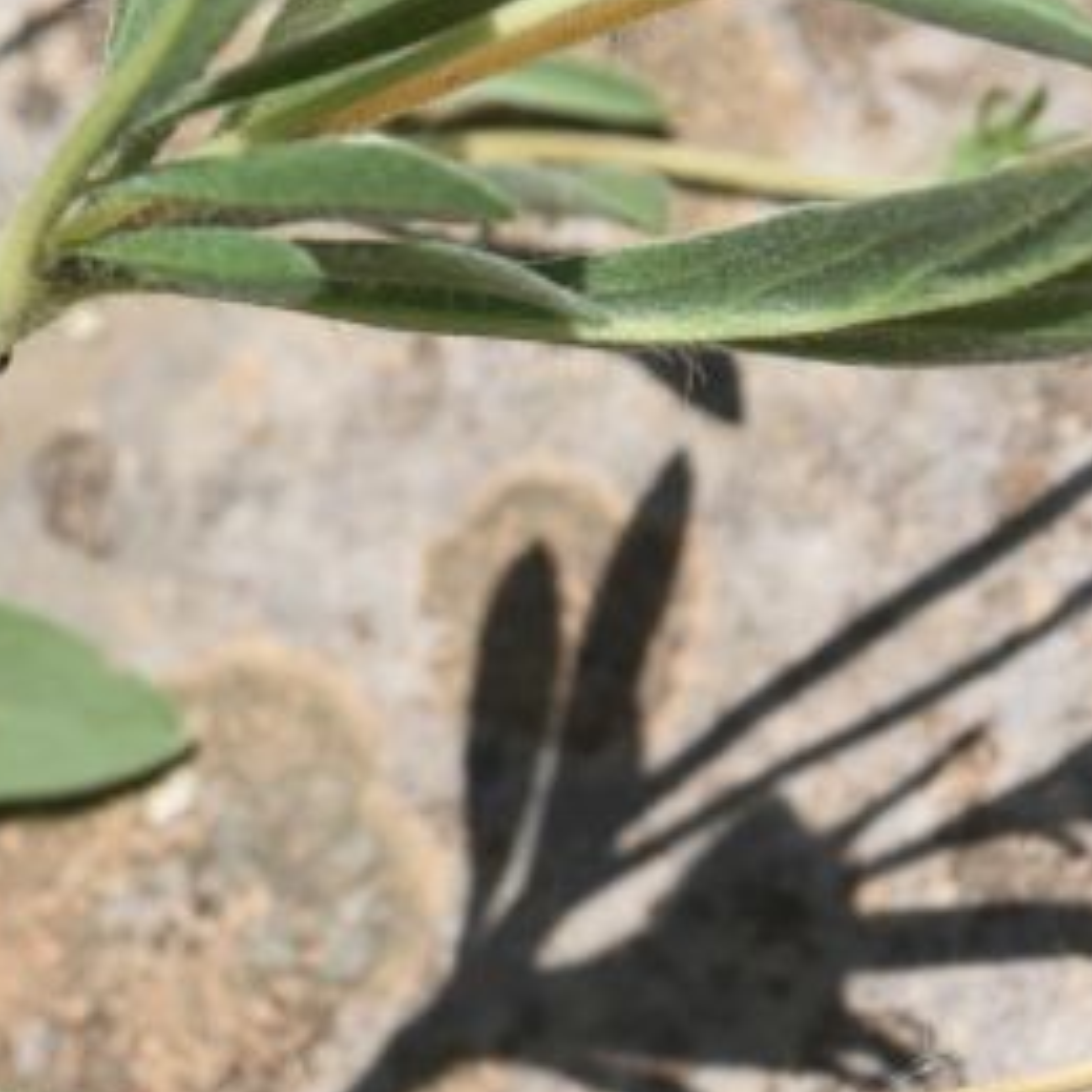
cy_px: 1056
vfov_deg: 7.3
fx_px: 8494
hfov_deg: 7.3
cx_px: -344
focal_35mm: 238
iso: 100
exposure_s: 1/320
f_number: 8
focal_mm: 56
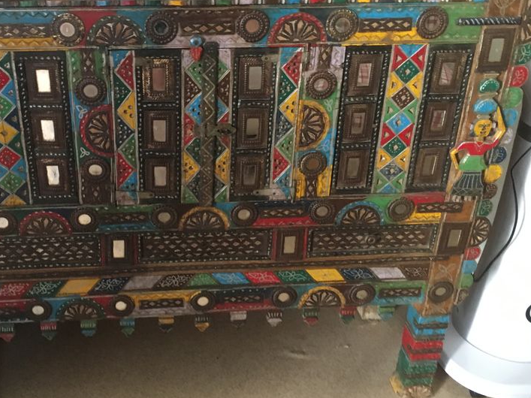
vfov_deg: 35.0
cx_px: 204
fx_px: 629
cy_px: 158
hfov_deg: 45.4
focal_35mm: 41
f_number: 2.2
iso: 200
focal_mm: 4.15
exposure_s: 1/17
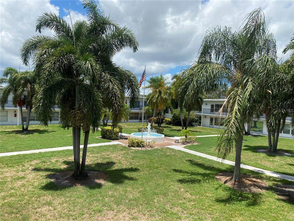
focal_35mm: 26
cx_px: 147
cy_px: 110
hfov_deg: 67.3
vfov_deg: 53.1
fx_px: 221
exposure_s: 1/2625
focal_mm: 4.25
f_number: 1.8
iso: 32
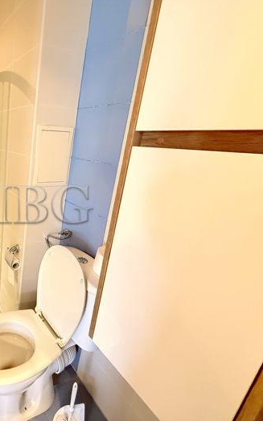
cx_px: 10
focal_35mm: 20
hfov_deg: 50.3
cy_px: 209
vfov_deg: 85.1
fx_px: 229
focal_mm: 2.22
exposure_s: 1/50
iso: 500
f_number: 2.2
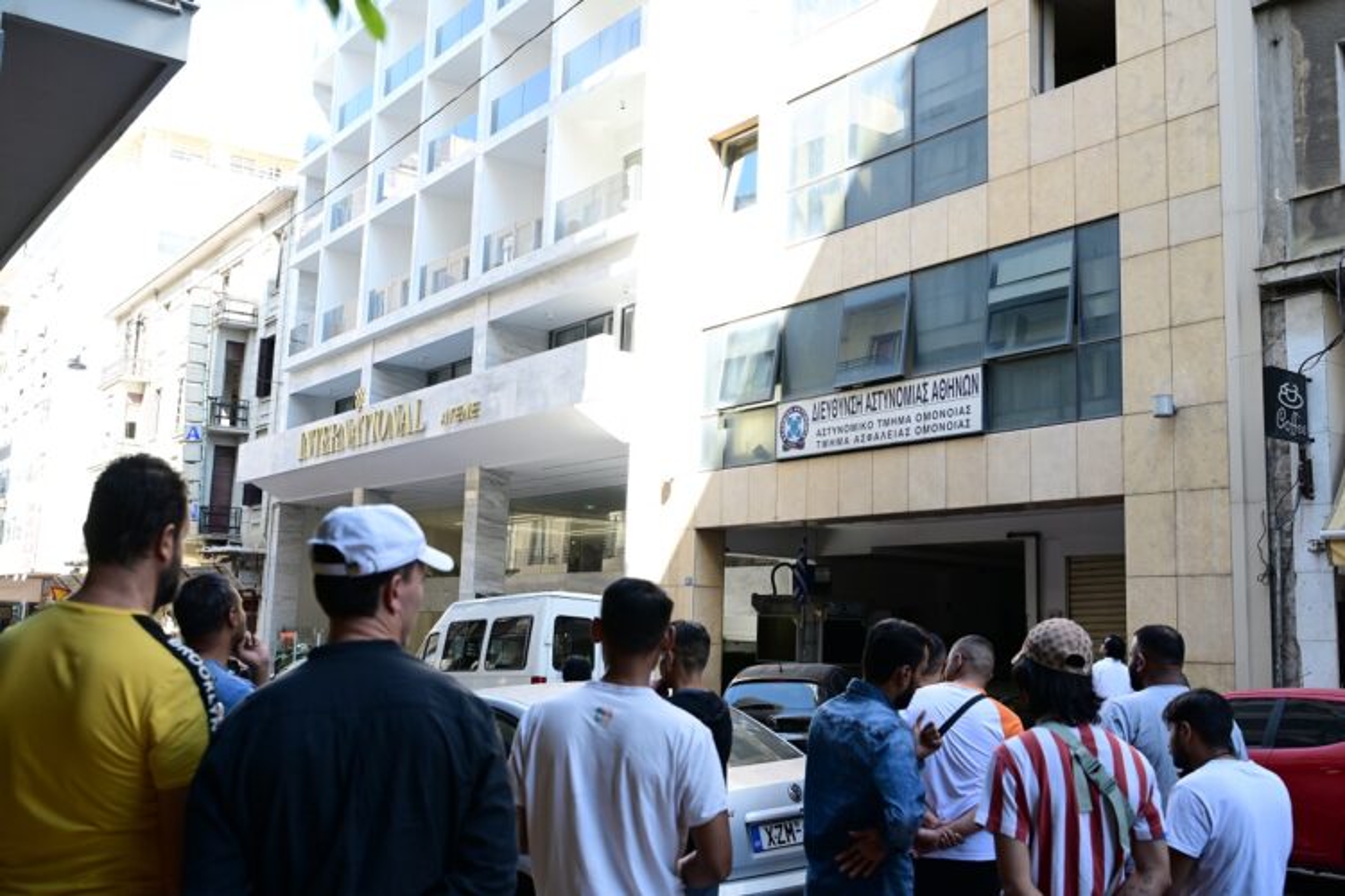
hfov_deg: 54.4
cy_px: 448
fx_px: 1308
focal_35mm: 35
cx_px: 672
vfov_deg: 37.9
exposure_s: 1/250
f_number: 4
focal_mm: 35
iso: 400
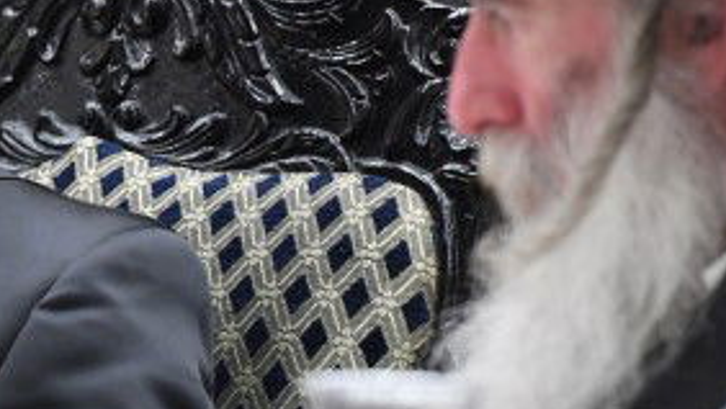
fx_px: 14639
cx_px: -355
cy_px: 107
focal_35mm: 760
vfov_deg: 1.6
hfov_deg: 2.8
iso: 1250
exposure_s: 1/160
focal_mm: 200
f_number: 5.6
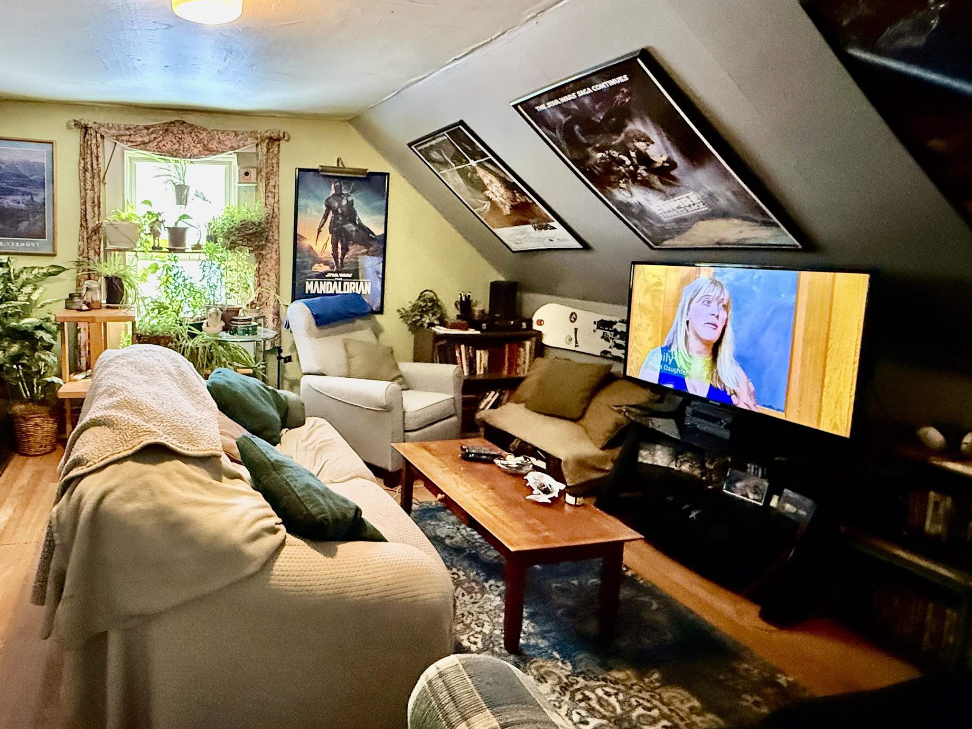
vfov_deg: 63.2
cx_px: 272
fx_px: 590
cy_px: 318
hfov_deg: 74.7
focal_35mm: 21
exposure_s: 1/53
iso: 1000
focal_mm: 2.22
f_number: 2.2
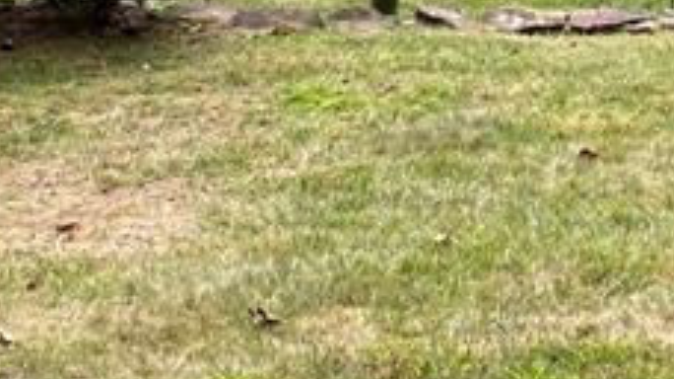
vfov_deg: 9.0
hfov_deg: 16.5
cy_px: -343
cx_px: 674
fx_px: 2269
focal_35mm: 127
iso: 32
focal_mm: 4.25
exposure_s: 1/281
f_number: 1.8
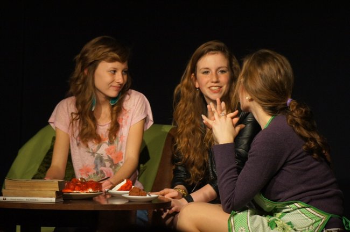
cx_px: 175
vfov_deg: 6.5
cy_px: 116
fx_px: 2040
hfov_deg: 9.8
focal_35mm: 210
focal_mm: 140
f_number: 5.6
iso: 1600
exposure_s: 1/100
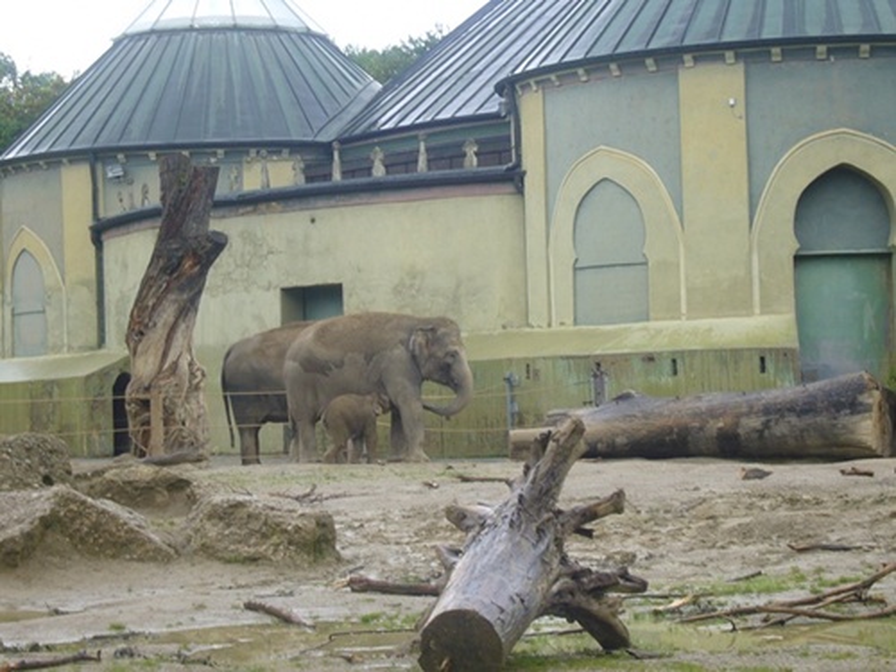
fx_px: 2640
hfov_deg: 19.3
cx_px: 448
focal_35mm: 102
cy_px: 336
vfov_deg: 14.5
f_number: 5.6
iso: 80
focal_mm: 16.8
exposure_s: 1/80
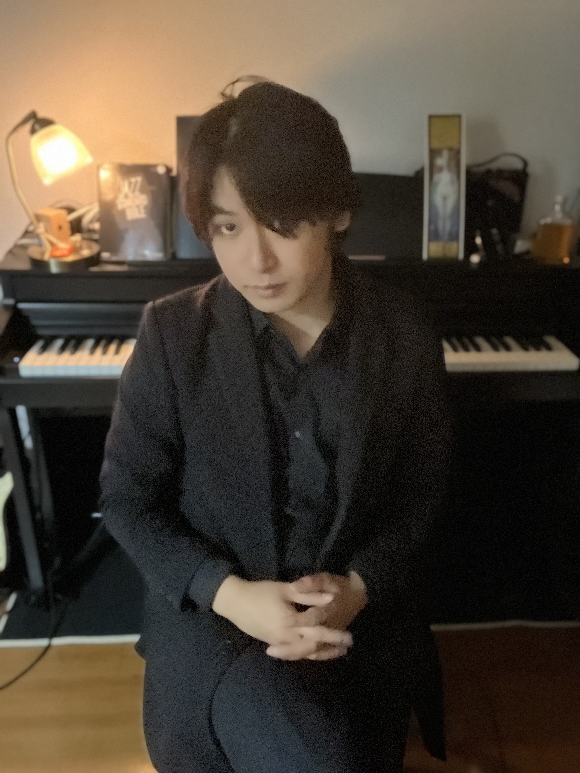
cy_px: 386
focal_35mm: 30
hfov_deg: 46.8
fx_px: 670
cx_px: 290
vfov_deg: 60.0
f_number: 2.2
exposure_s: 1/14
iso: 2000
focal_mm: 2.71
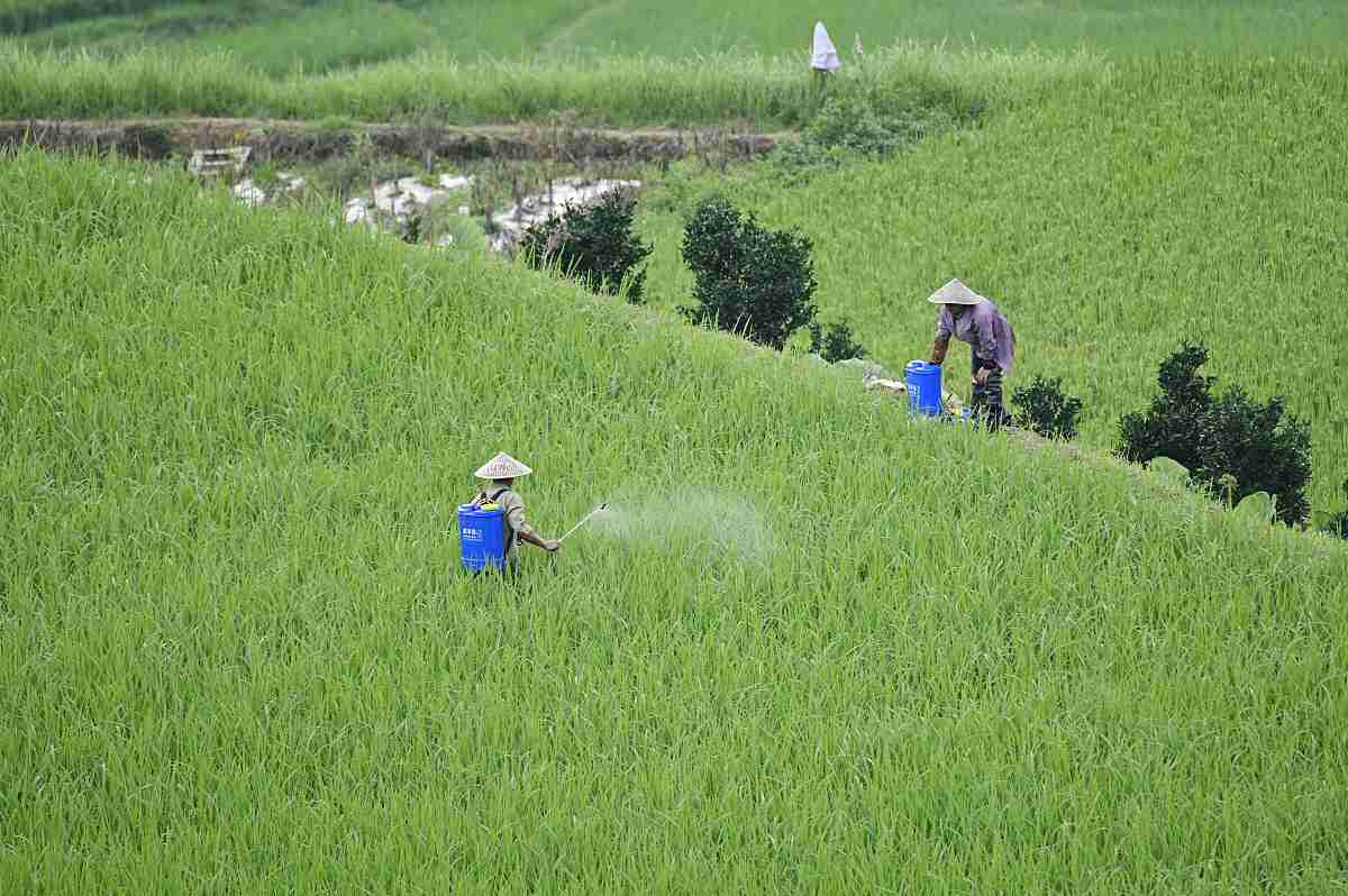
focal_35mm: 550
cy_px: 448
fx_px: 20577
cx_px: 674
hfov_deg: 3.8
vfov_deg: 2.5
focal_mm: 550
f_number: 6.3
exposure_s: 1/250
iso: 250
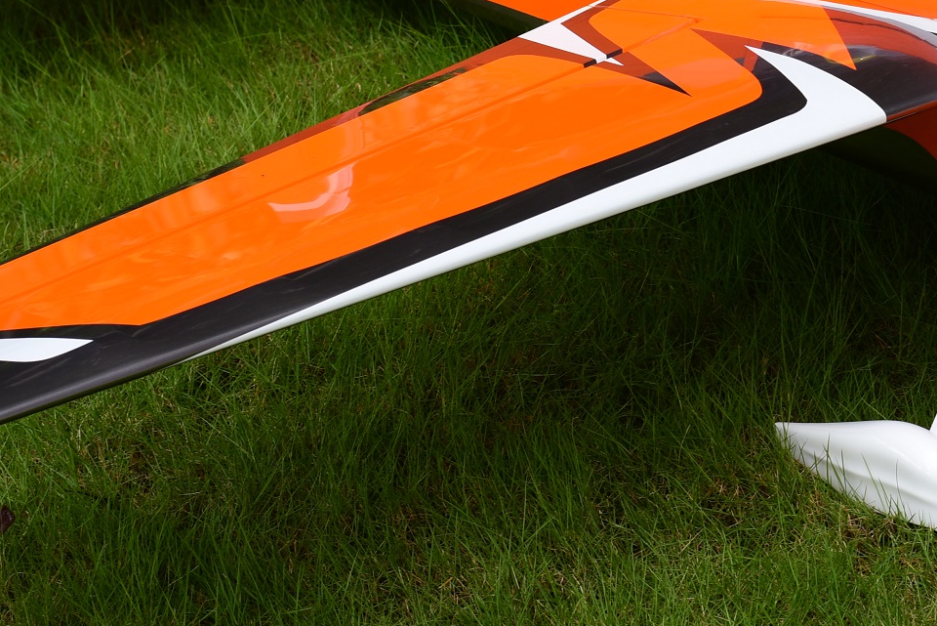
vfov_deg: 8.8
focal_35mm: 156
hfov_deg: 13.0
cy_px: -3
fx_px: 4062
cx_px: 926
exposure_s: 1/100
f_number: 5
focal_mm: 50
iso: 100
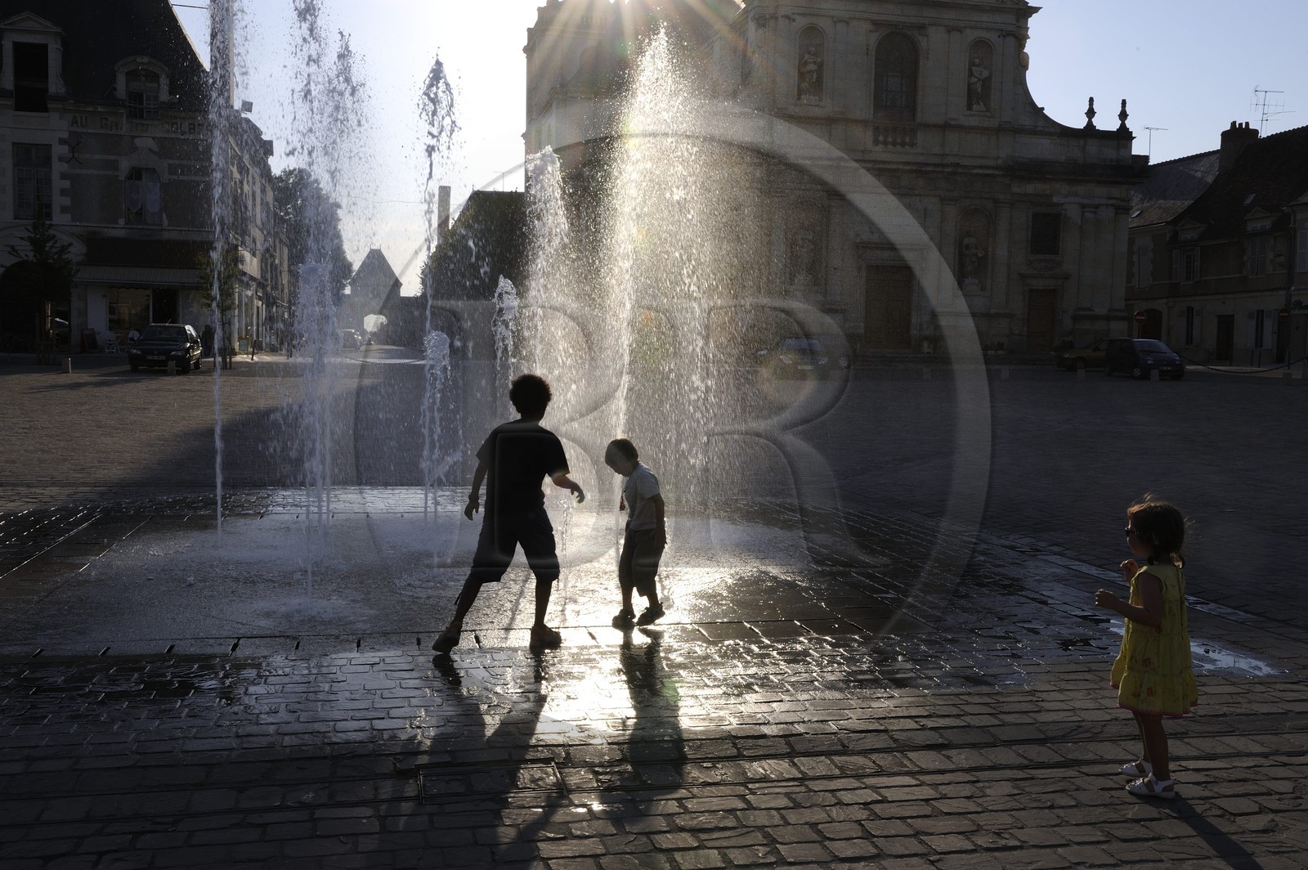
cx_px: 654
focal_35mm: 34
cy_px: 435
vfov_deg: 38.8
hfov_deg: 55.8
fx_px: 1234
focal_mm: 34
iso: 200
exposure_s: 1/160
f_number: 20
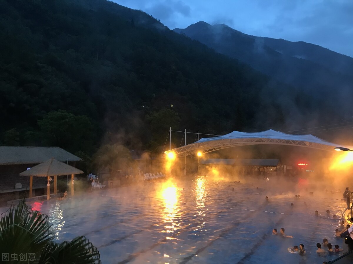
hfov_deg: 63.5
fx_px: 285
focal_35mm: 28
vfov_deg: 49.7
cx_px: 176
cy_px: 132
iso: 50
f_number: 1.8
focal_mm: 3.99
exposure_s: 1/17
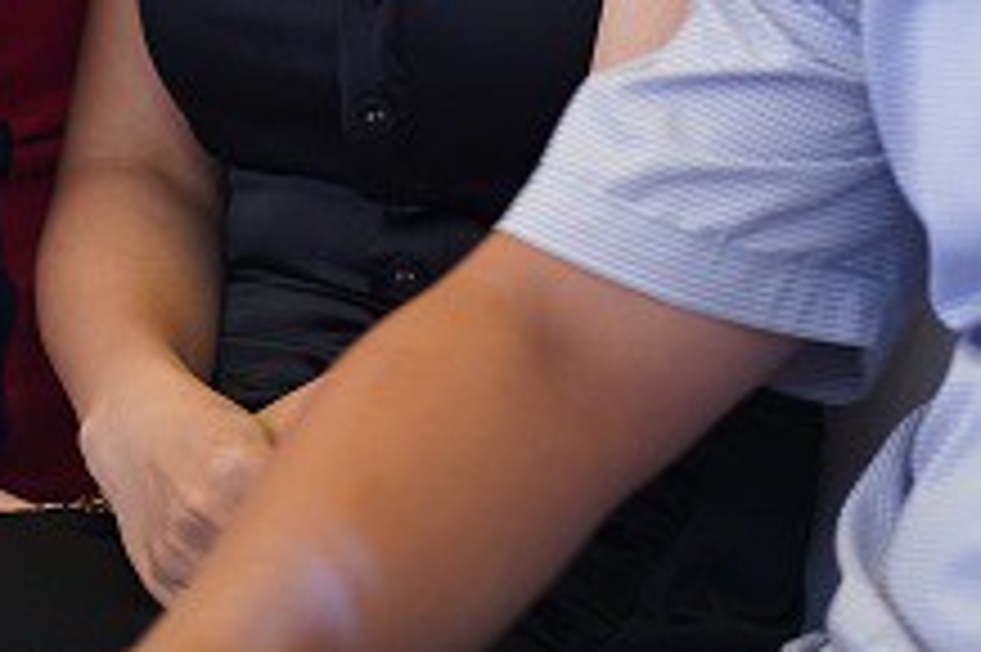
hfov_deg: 5.9
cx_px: 392
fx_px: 9557
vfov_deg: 3.9
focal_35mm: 351
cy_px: -342
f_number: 1.8
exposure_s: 1/100
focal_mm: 85
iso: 500
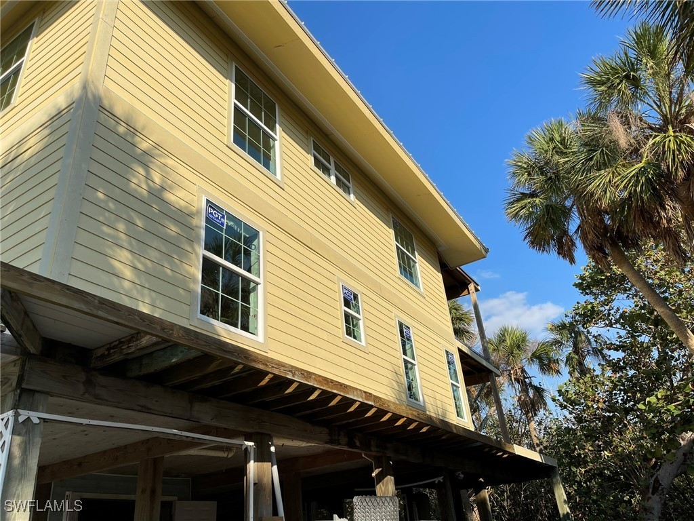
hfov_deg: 69.4
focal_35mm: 25
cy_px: 260
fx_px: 501
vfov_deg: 54.9
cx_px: 347
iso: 32
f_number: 1.6
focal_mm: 5.1
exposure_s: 1/3788
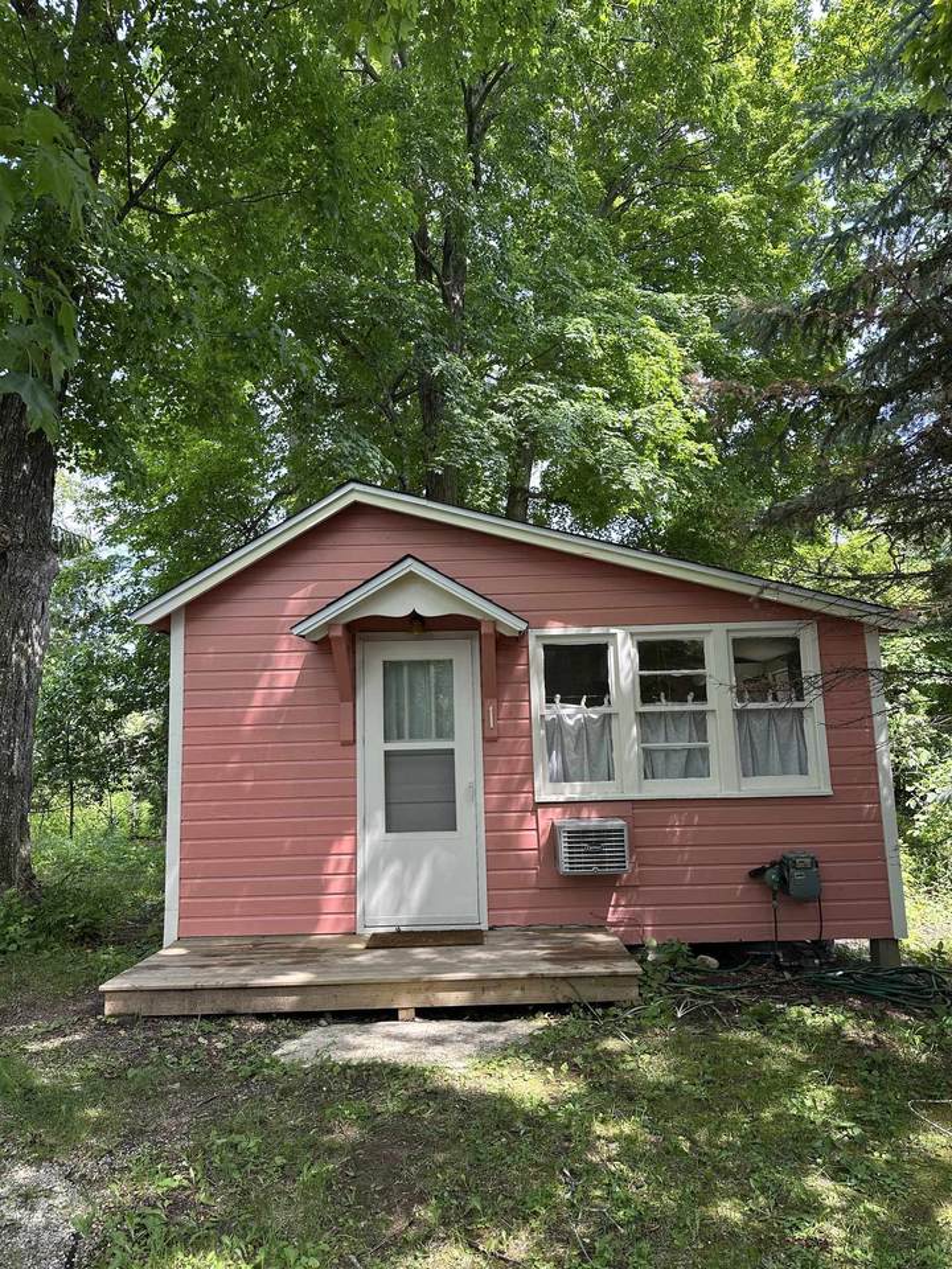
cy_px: 634
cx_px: 476
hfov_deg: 56.8
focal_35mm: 24
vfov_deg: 71.6
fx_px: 880
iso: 80
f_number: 1.78
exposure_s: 1/350
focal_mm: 6.86
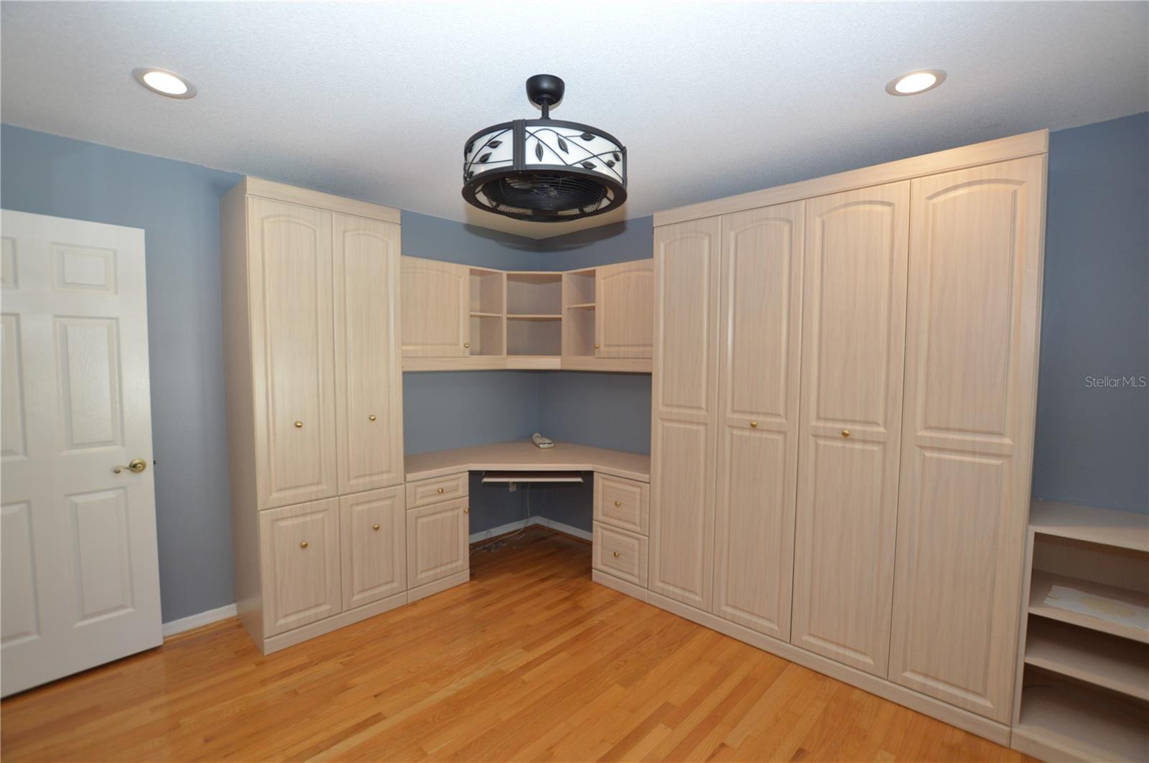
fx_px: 478
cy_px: 382
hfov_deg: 100.5
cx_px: 574
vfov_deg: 77.2
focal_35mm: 15
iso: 400
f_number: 4.5
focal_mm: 10
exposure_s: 1/80
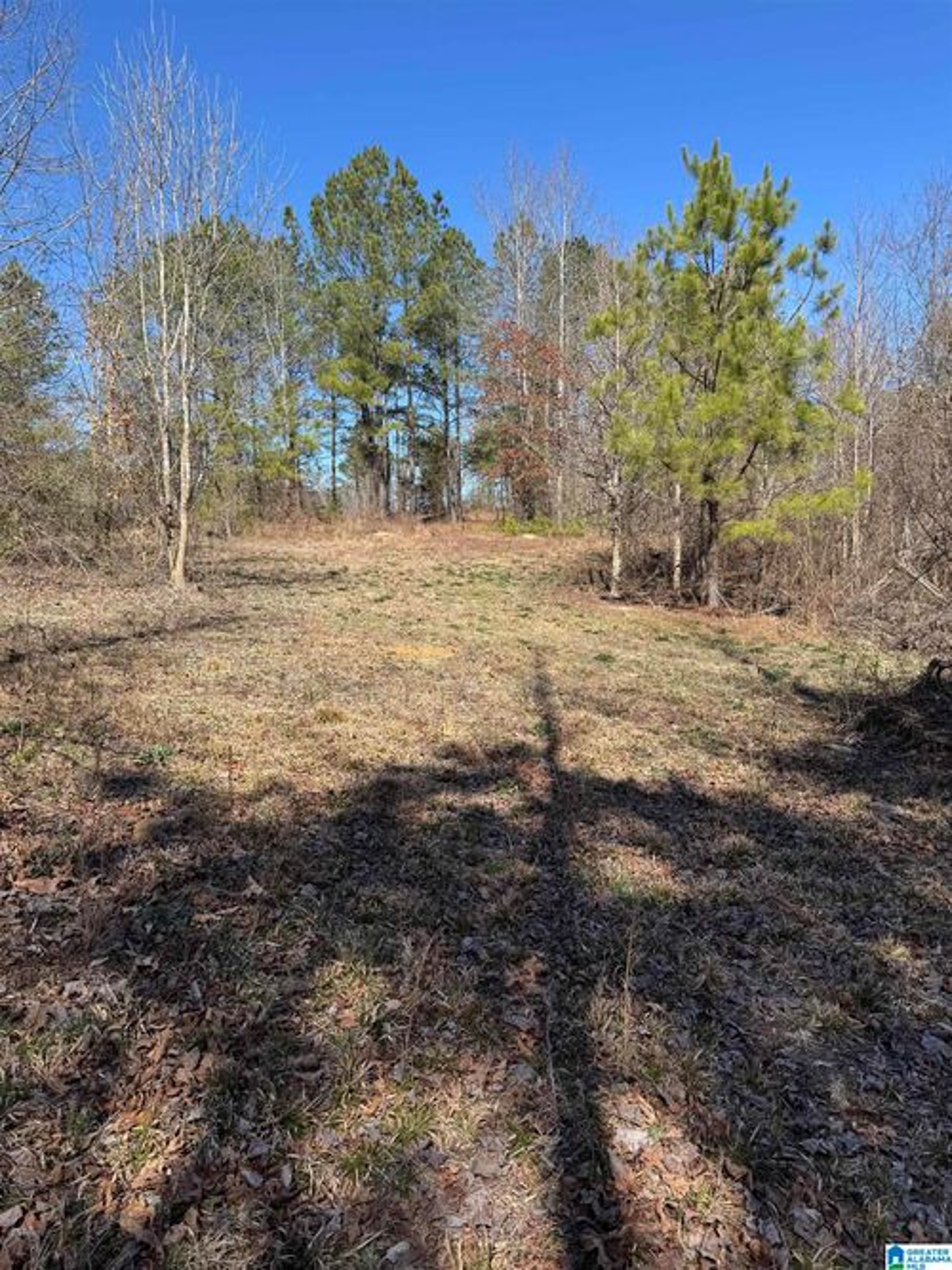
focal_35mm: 24
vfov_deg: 71.6
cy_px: 635
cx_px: 476
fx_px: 880
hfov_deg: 56.8
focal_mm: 6.76
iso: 80
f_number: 1.78
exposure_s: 1/2252
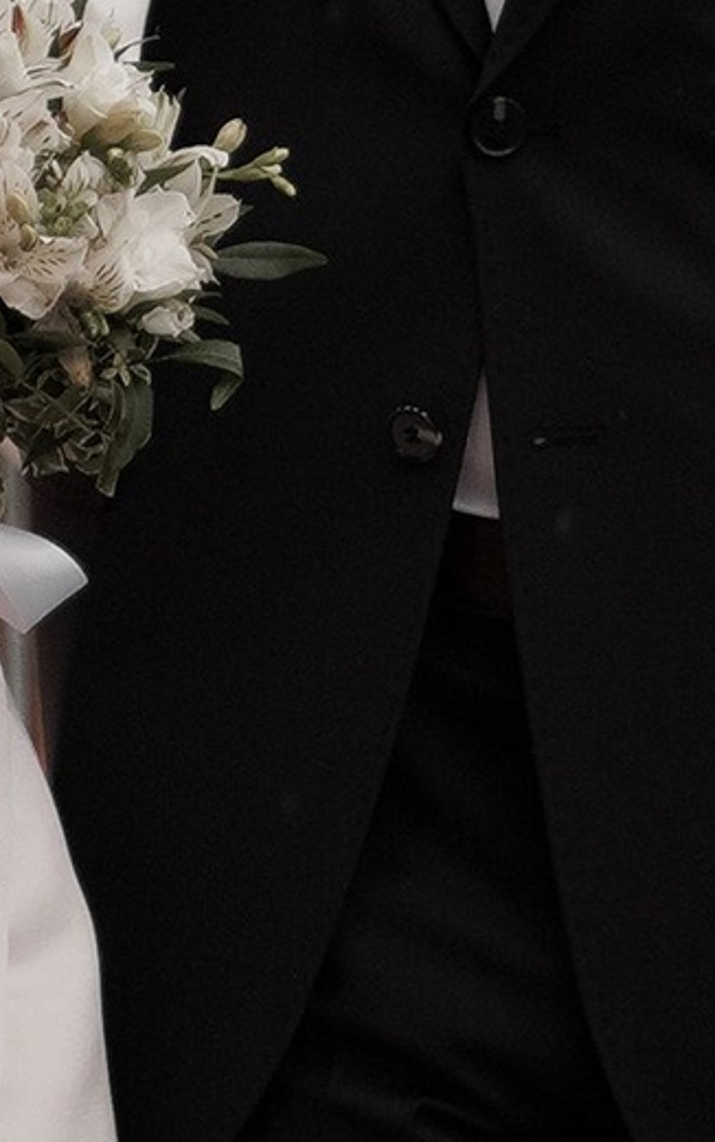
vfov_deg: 4.9
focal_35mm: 428
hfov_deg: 3.1
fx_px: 13333
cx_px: 645
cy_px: 353
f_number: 2.8
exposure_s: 1/800
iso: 400
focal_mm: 57
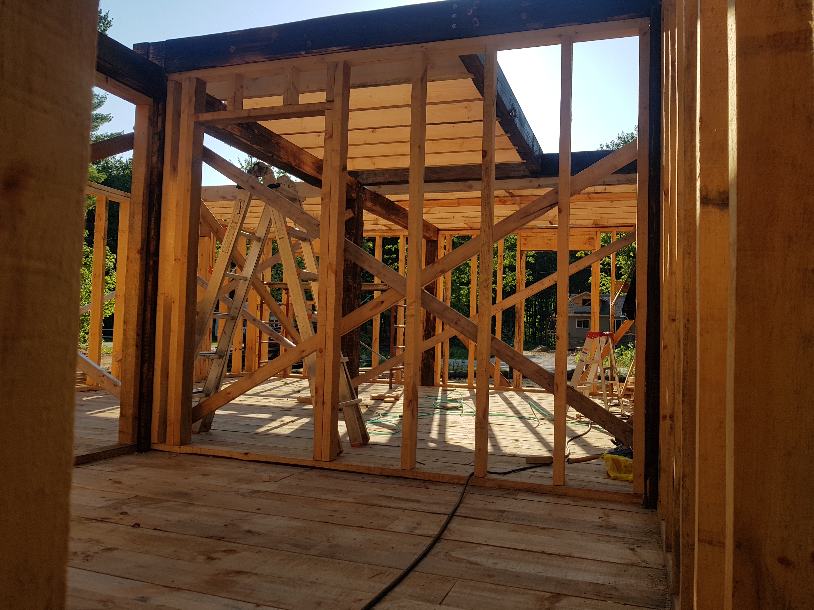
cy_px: 305
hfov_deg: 67.3
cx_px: 407
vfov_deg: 53.1
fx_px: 611
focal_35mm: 26
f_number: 1.7
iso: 50
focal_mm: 4.2
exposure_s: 1/2768
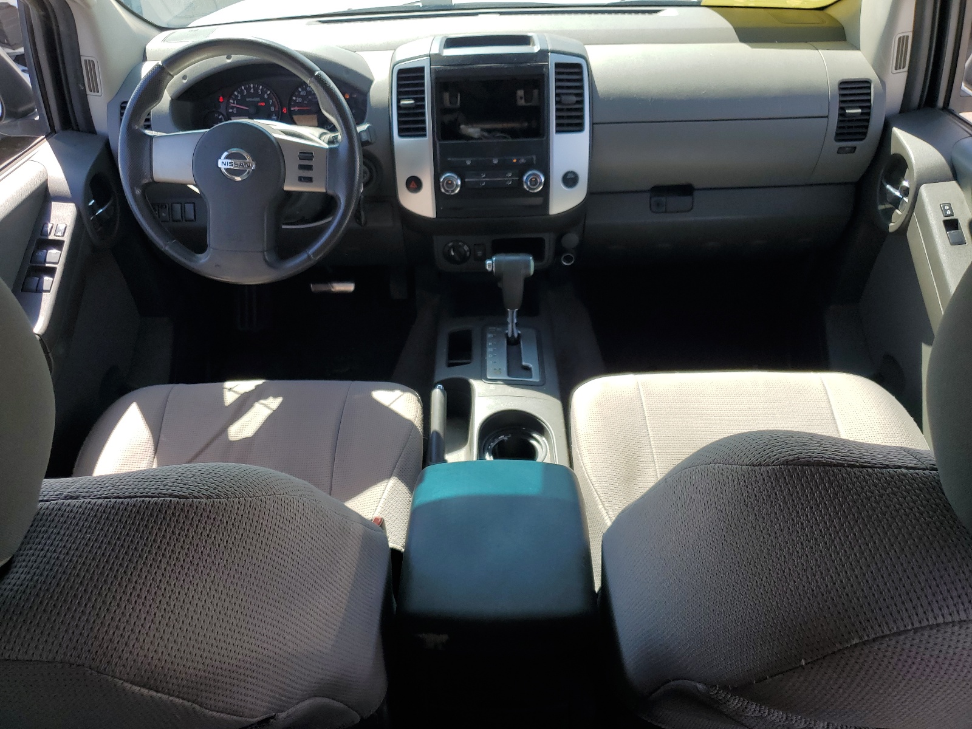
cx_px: 486
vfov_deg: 53.1
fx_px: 730
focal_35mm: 26
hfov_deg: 67.3
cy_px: 364
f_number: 1.5
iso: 50
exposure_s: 1/625
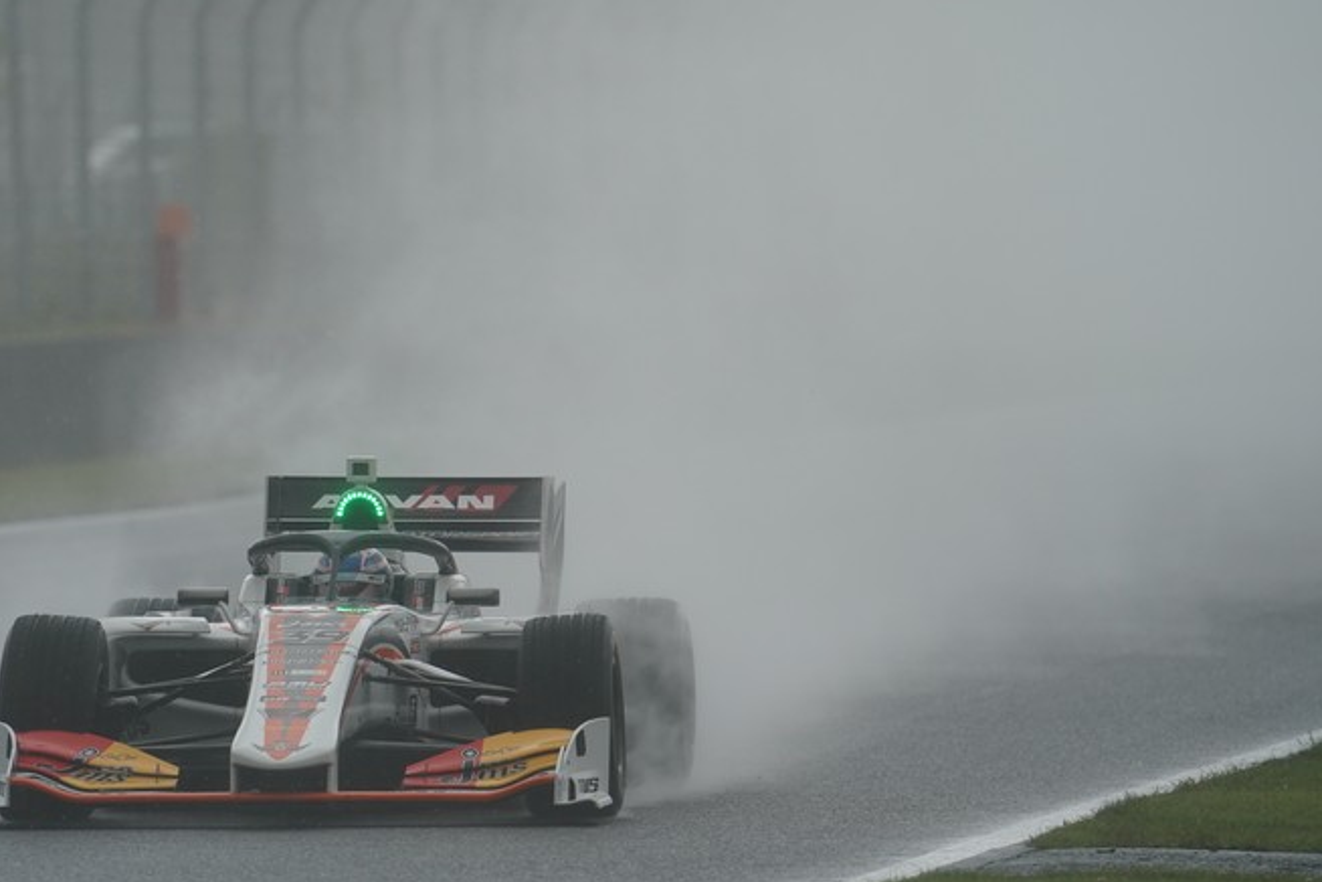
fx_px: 24271
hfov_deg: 3.1
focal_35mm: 661
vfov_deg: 2.1
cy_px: 405
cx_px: 629
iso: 800
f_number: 8
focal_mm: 600
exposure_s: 1/800
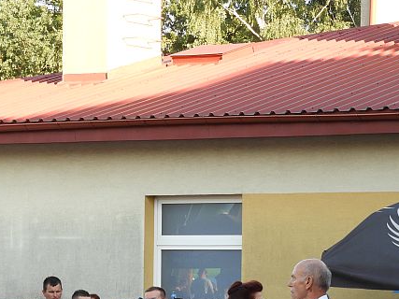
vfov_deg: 7.7
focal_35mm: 192
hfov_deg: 10.3
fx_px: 2212
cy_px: 335
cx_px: 111
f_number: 4.5
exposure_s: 1/100
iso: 100
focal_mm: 14.3
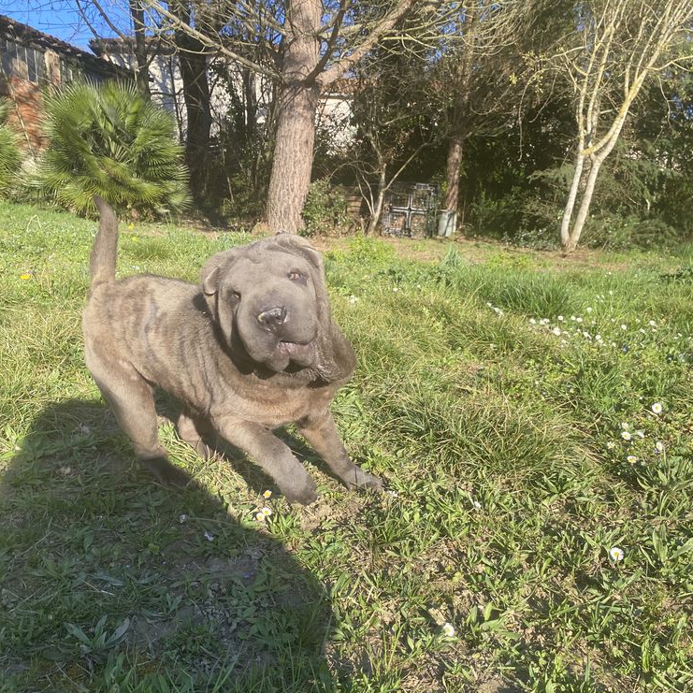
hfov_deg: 52.5
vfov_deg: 51.8
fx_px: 702
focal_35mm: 31
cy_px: 449
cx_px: 346
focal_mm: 4.25
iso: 32
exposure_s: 1/633
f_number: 1.8
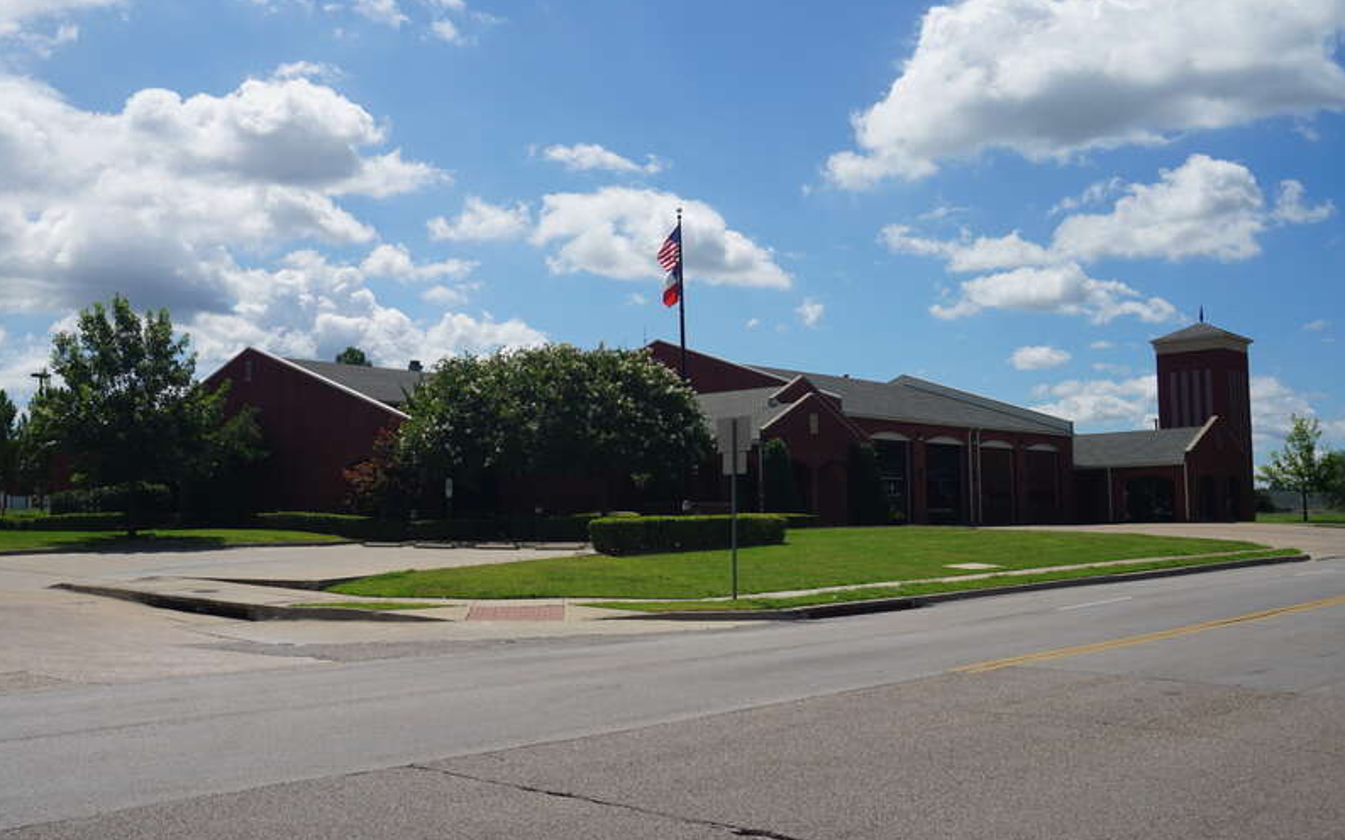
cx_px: 671
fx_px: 1412
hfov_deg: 50.9
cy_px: 417
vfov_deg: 33.1
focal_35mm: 39
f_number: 11
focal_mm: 25
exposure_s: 1/250
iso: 100
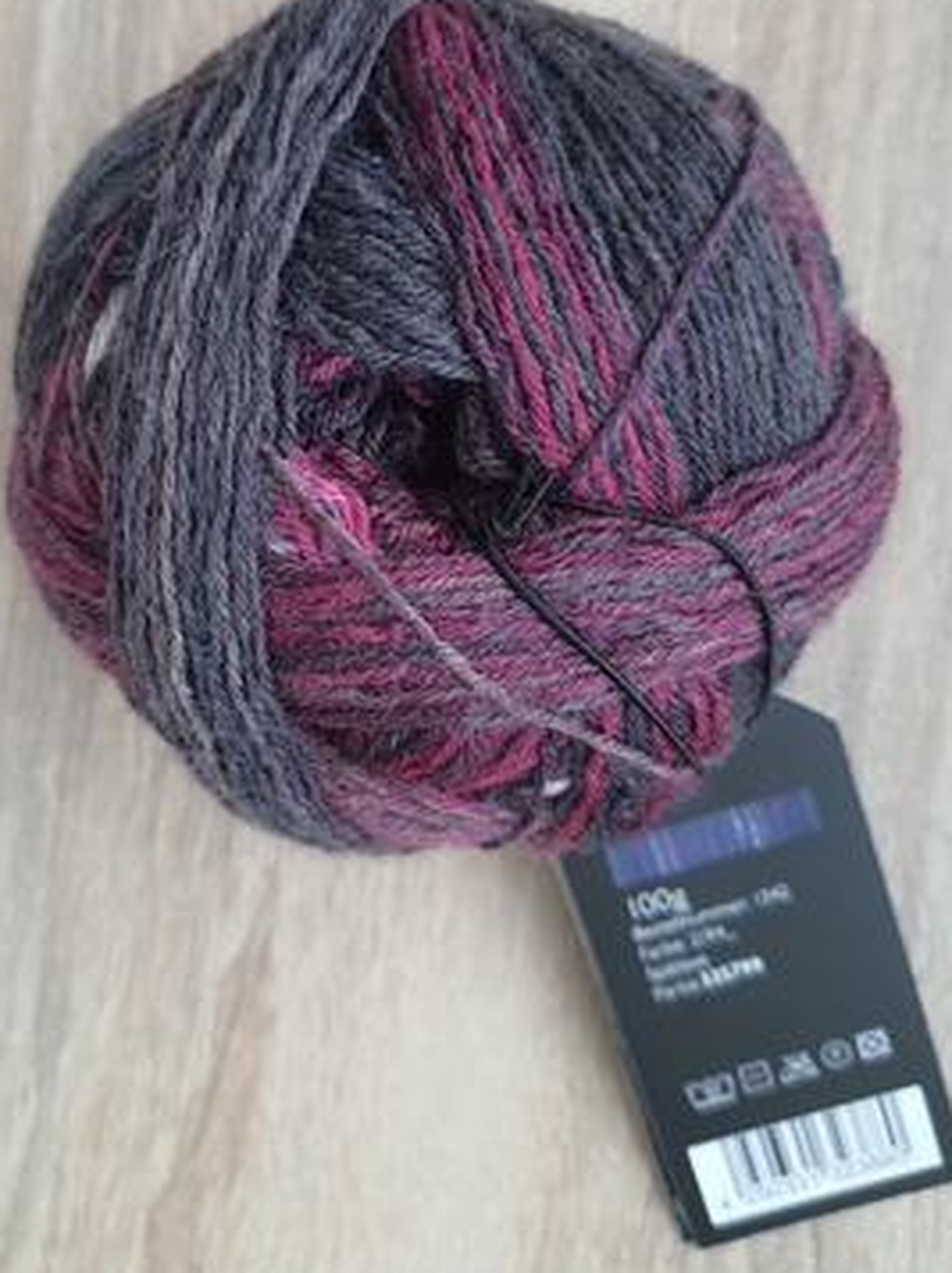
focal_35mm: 35
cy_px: 460
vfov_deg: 52.0
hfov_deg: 40.5
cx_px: 403
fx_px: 1286
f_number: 1.7
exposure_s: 1/100
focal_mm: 4.32
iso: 125
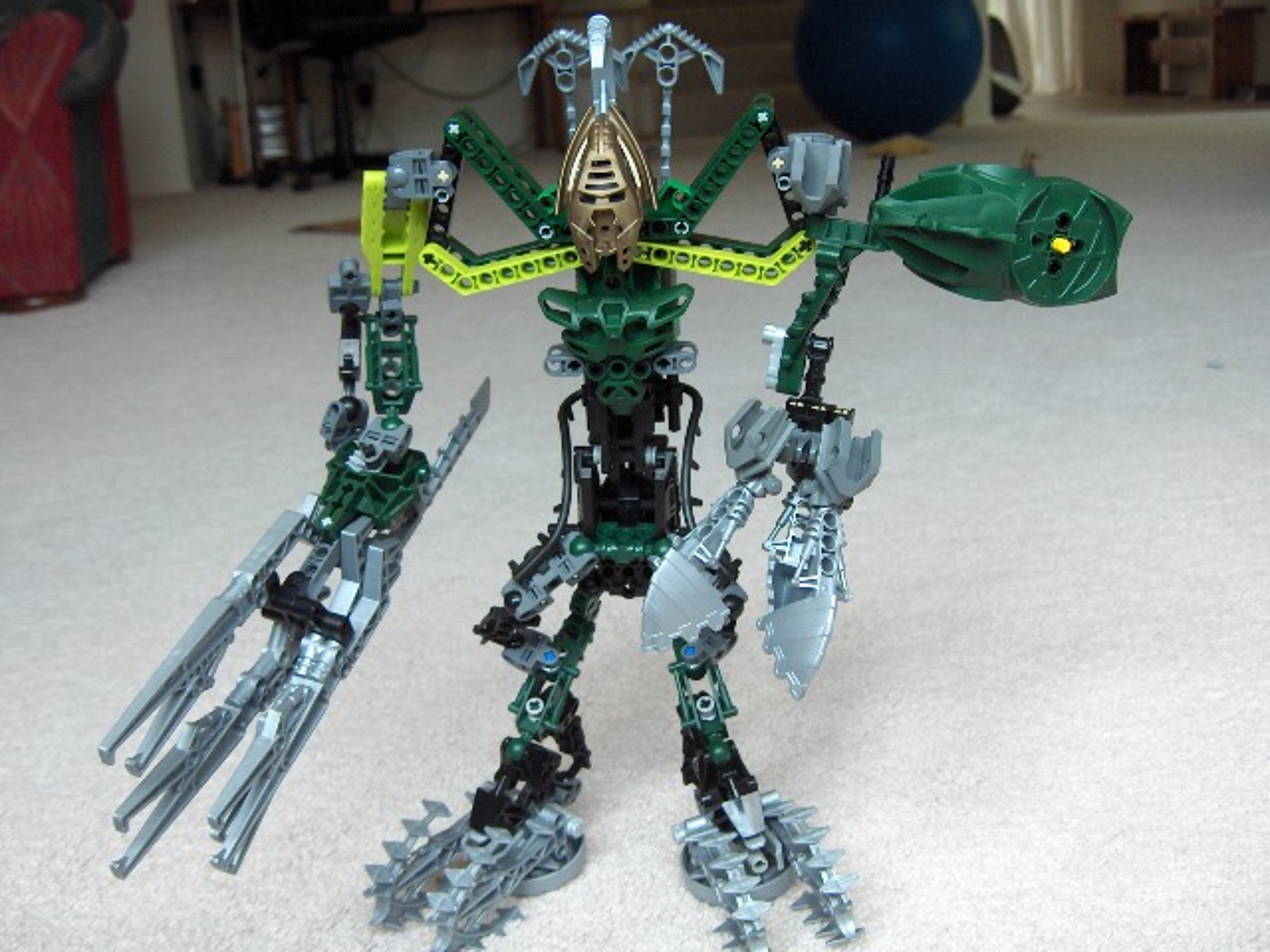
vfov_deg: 36.8
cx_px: 635
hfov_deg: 47.9
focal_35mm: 39
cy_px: 476
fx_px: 1431
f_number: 2.8
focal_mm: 8
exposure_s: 1/115
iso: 100
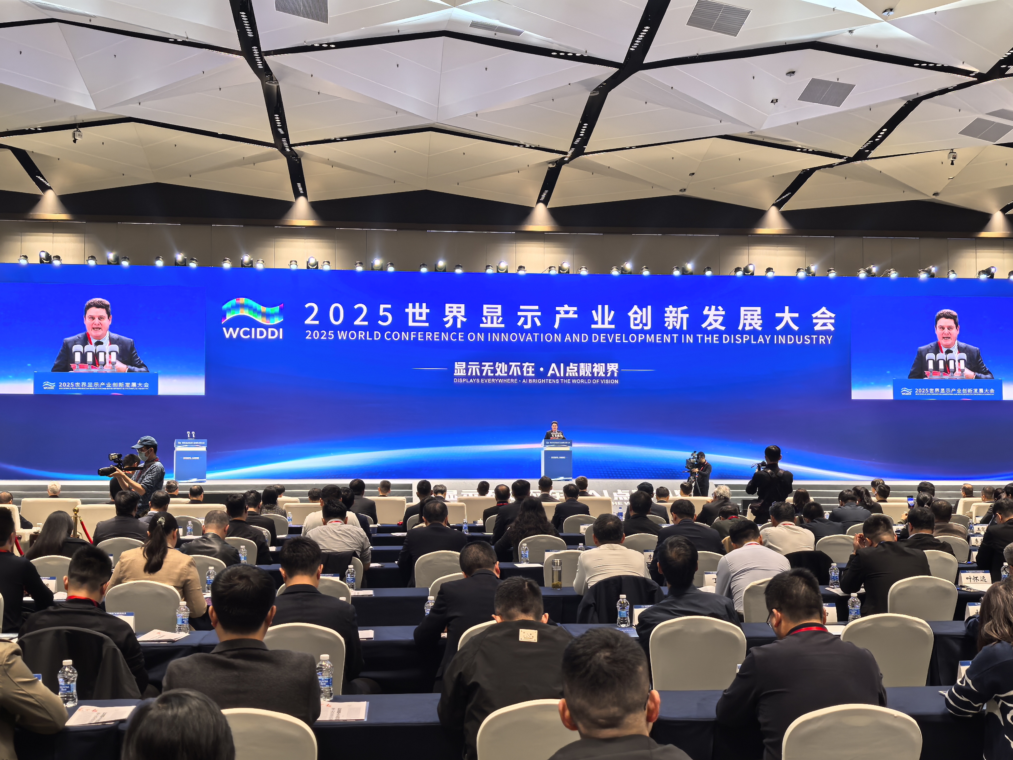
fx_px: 1200
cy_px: 380
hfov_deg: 45.8
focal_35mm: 41
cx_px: 506
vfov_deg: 35.1
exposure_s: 1/100
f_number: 1.4
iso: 50
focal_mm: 6.98
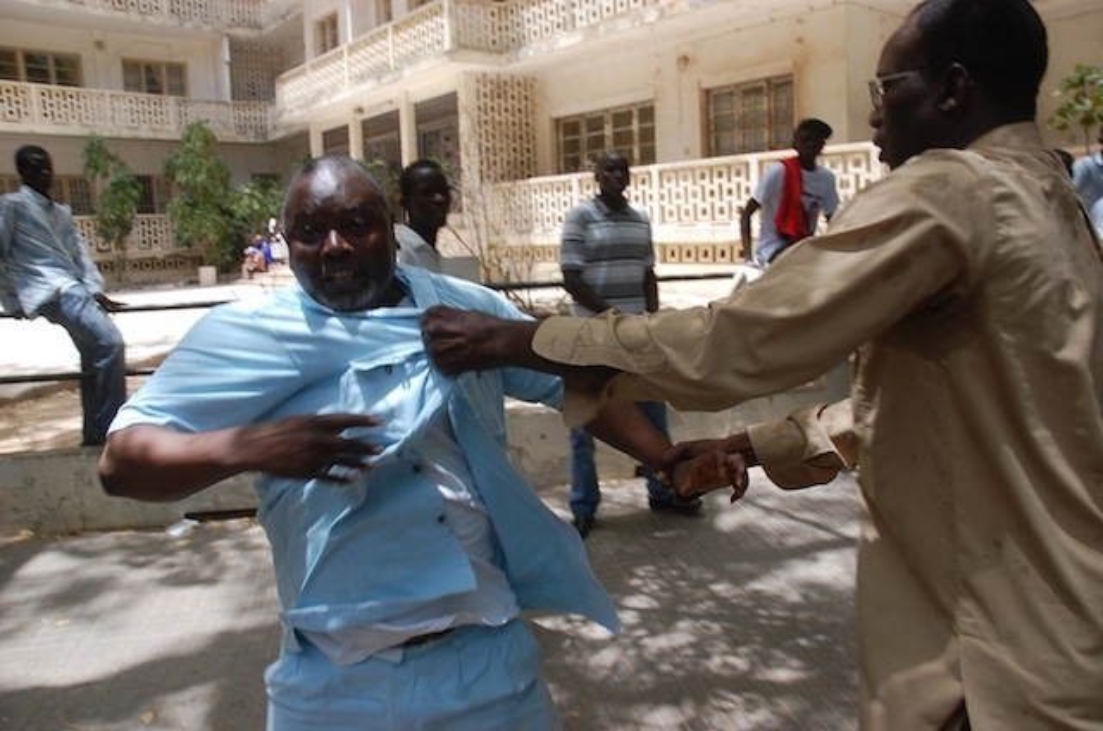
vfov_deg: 47.7
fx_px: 826
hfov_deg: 67.5
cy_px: 366
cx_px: 552
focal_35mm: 27
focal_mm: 18
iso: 200
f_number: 7.1
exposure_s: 1/200
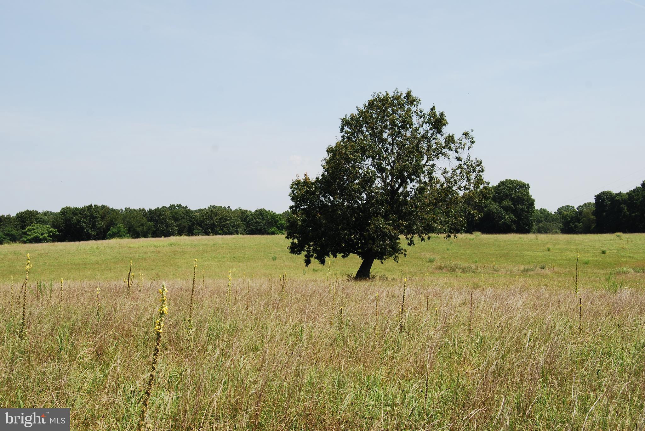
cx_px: 322
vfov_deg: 29.9
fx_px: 807
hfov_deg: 43.6
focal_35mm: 45
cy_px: 216
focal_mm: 30
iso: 200
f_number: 10
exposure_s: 1/250
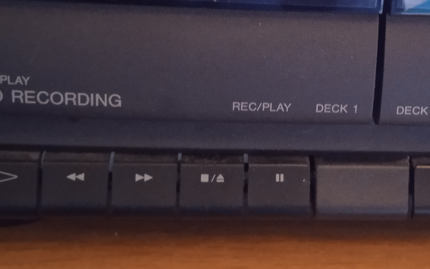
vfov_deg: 17.0
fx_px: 879
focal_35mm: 75
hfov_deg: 27.2
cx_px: 316
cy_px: 7
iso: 1962
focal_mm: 3.43
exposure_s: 1/14.3
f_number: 2.2
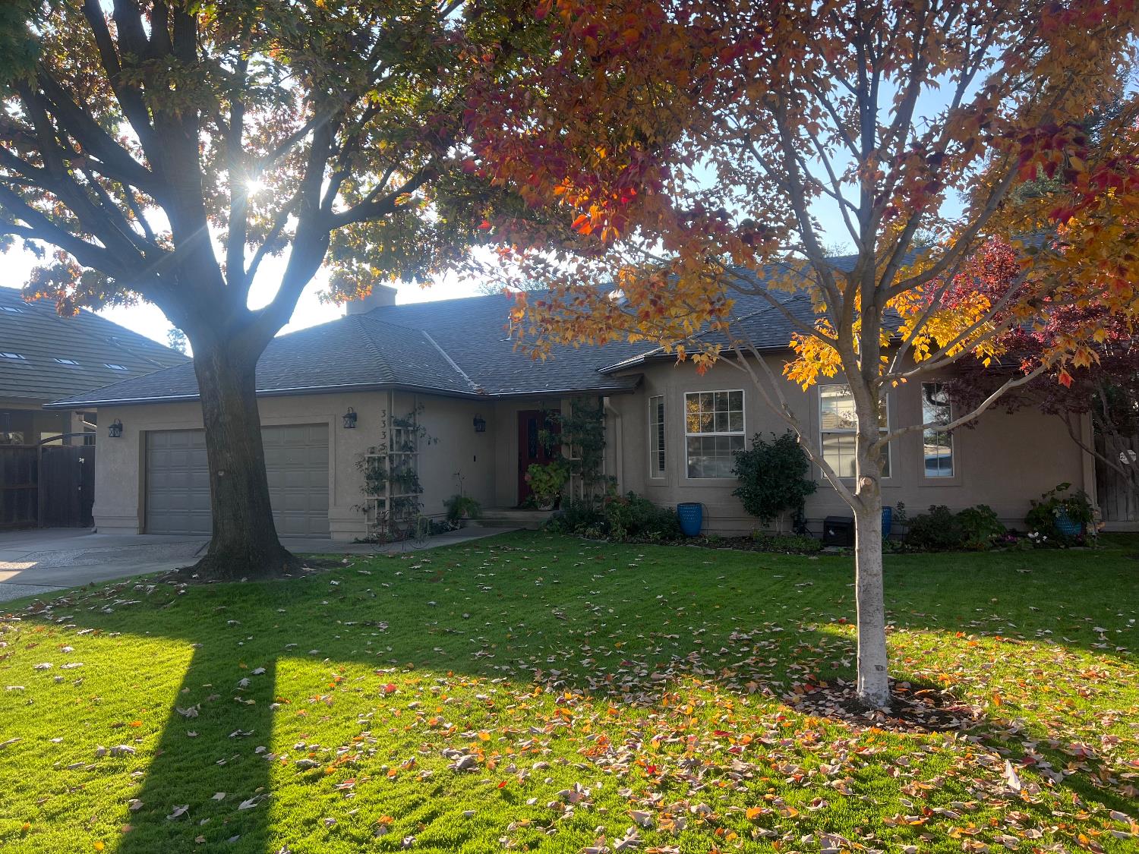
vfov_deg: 53.1
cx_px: 570
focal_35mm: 26
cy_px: 427
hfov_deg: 67.3
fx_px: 856
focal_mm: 5.7
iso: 50
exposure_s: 1/820
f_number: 1.5
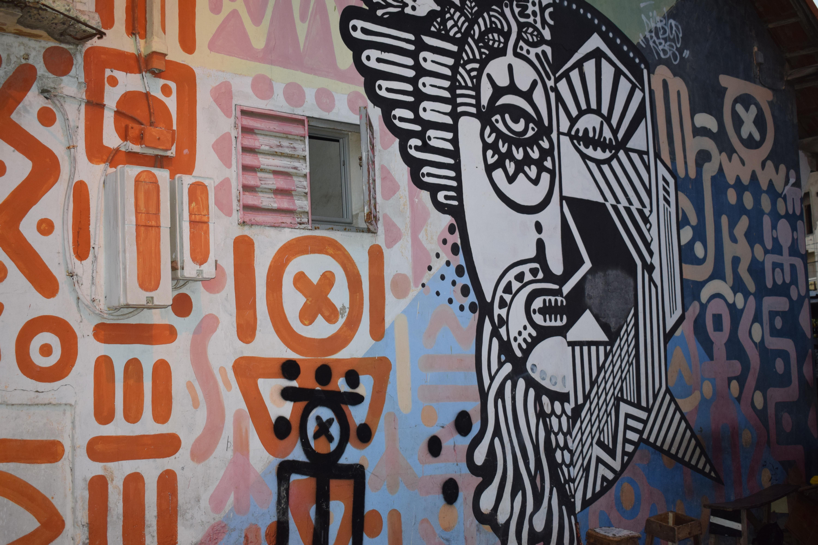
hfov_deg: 43.6
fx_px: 1022
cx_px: 409
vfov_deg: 29.9
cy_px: 272
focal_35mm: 45
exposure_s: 1/80
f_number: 4.2
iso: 800
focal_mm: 30
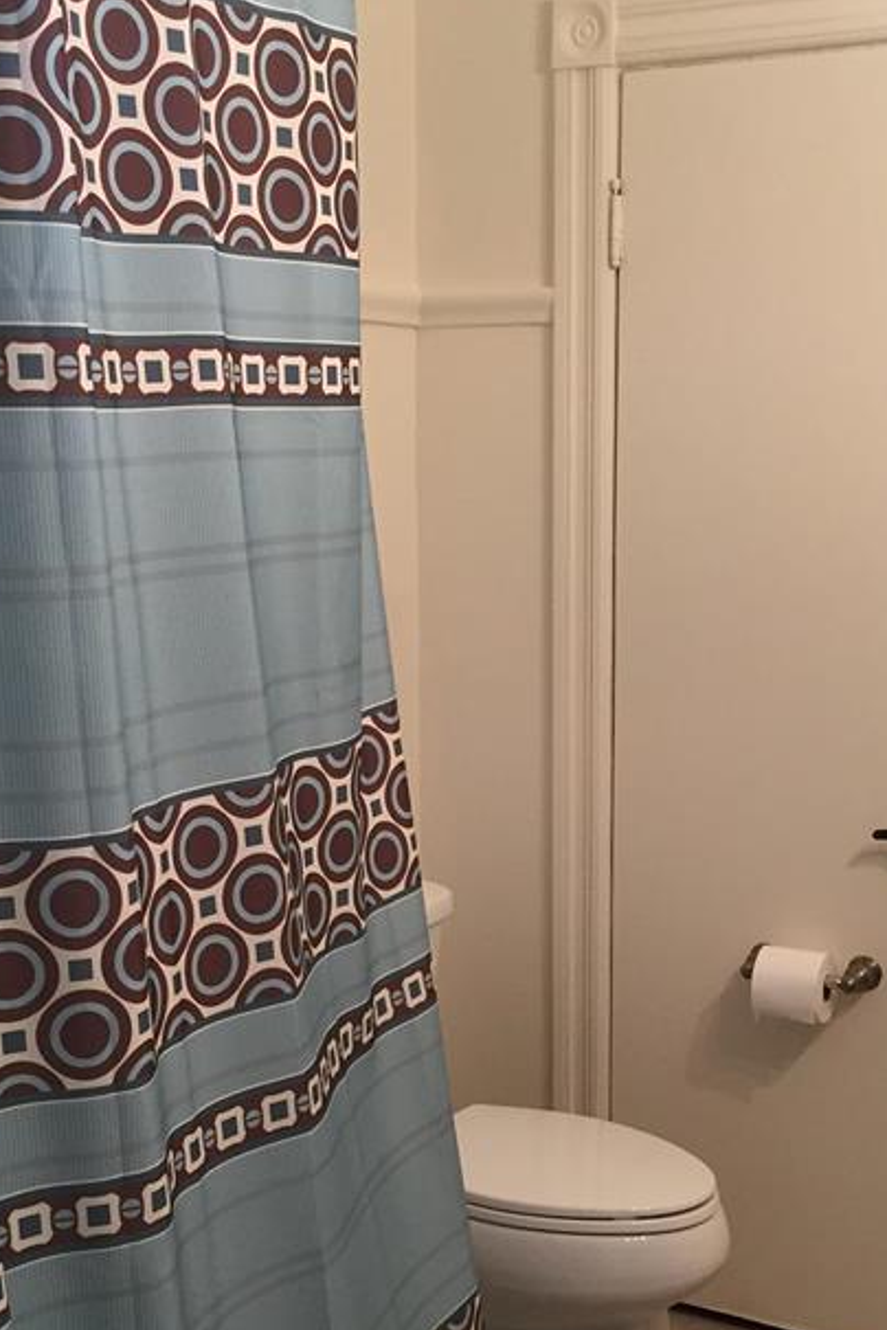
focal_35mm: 51
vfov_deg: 38.7
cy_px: 823
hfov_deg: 26.4
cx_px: 527
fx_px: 1885
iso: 64
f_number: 2.2
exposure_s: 1/33
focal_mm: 4.15
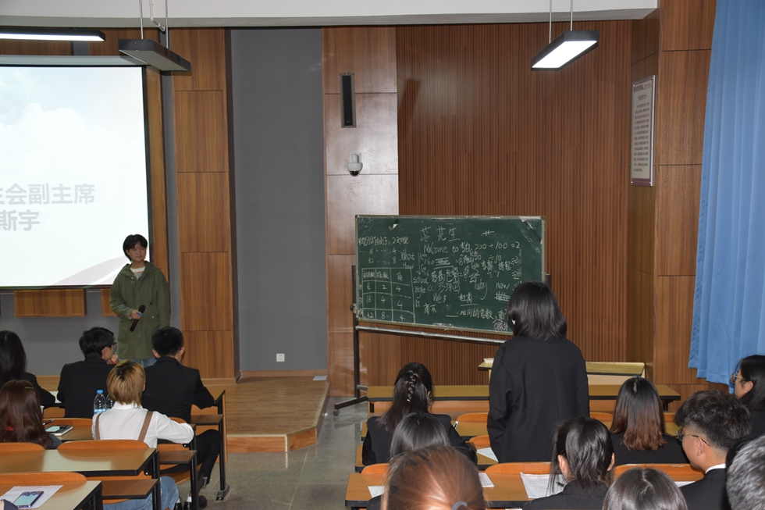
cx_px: 382
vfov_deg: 29.9
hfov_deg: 43.6
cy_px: 255
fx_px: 956
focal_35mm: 45
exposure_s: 1/30
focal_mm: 30
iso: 560
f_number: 4
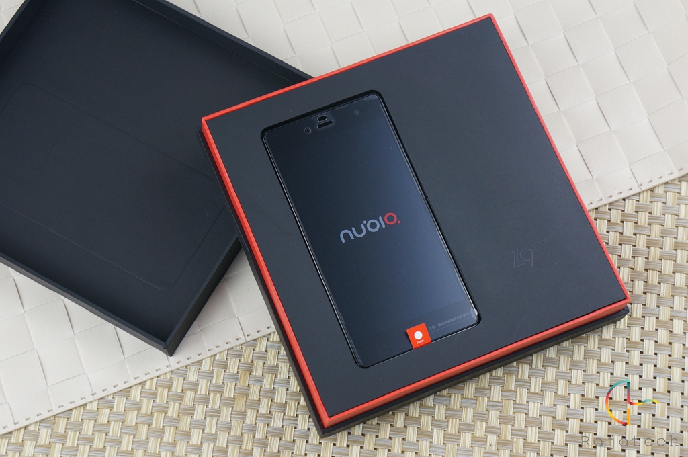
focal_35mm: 75
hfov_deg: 27.0
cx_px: 344
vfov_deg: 18.1
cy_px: 228
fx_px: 1432
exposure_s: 1/60
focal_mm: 50
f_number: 5
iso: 400
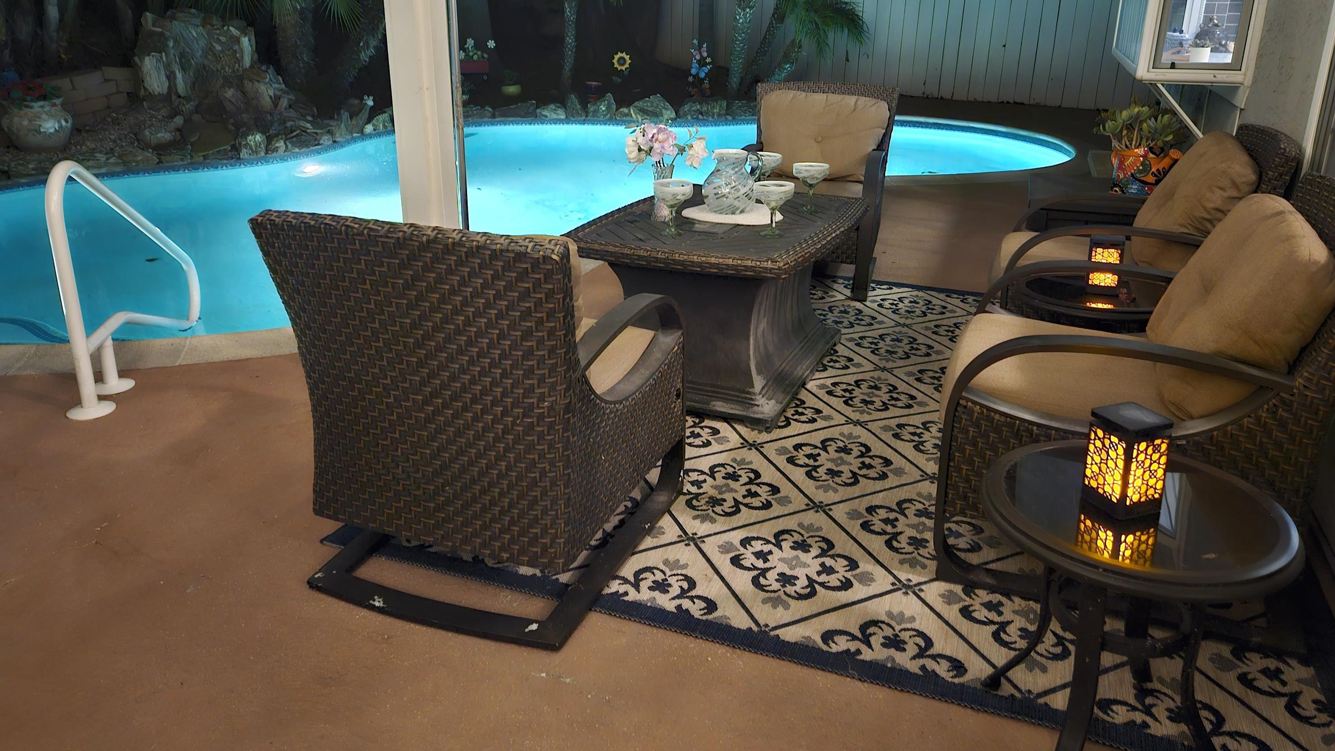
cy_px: 290
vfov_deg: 44.1
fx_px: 920
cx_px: 664
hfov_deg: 71.9
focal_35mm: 26
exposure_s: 1/15
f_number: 1.8
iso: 800
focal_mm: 5.4
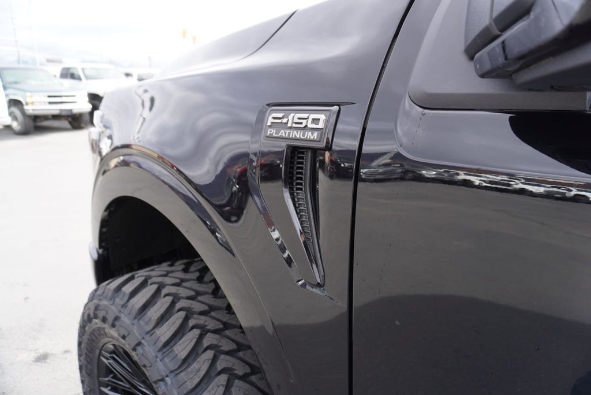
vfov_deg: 53.2
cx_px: 296
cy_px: 198
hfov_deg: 73.7
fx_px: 394
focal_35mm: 24
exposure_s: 1/80
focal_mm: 16
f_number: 4
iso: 100
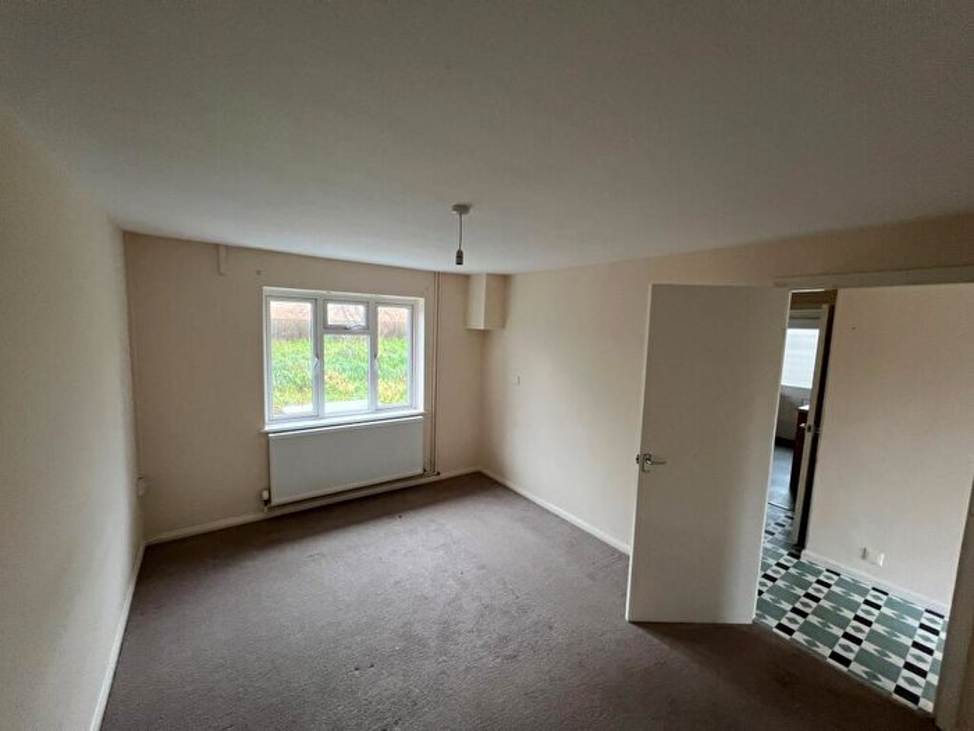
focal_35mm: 13
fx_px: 366
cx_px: 487
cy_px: 366
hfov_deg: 106.2
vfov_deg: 89.9
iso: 250
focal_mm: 1.57
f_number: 1.8
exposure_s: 1/70
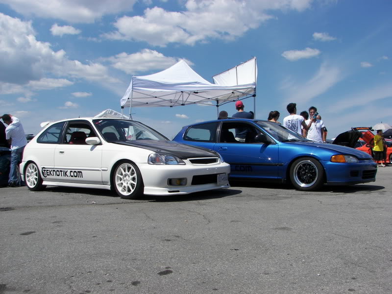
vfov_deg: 39.7
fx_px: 408
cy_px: 147
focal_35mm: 36
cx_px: 196
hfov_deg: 51.4
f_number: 5.6
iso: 64
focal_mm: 6
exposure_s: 1/640
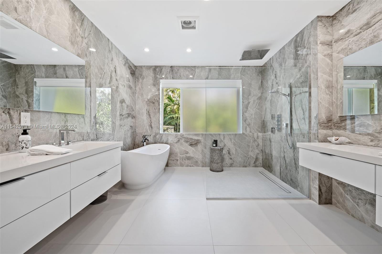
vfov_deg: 81.1
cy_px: 127
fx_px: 148
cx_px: 191
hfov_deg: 104.3
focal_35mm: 14
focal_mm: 14
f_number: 8
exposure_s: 1/10
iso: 200
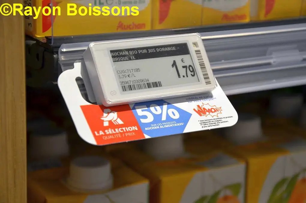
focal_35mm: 99
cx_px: 153
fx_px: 840
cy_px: 102
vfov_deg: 13.8
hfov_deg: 20.6
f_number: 5.3
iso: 400
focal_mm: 66
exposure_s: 1/40
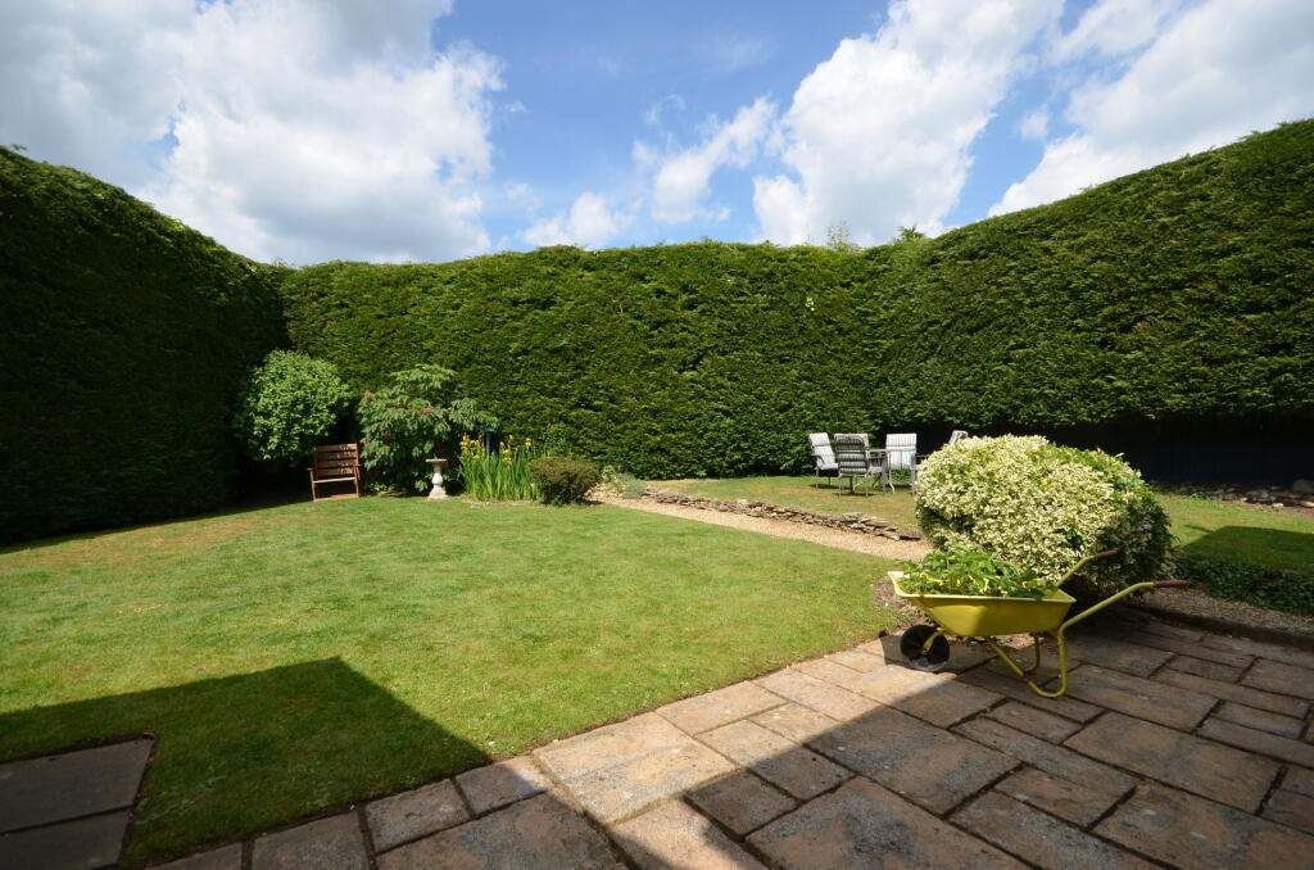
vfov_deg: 77.1
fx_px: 546
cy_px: 435
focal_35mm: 15
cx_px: 657
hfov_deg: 100.5
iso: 125
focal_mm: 10
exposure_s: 1/250
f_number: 8
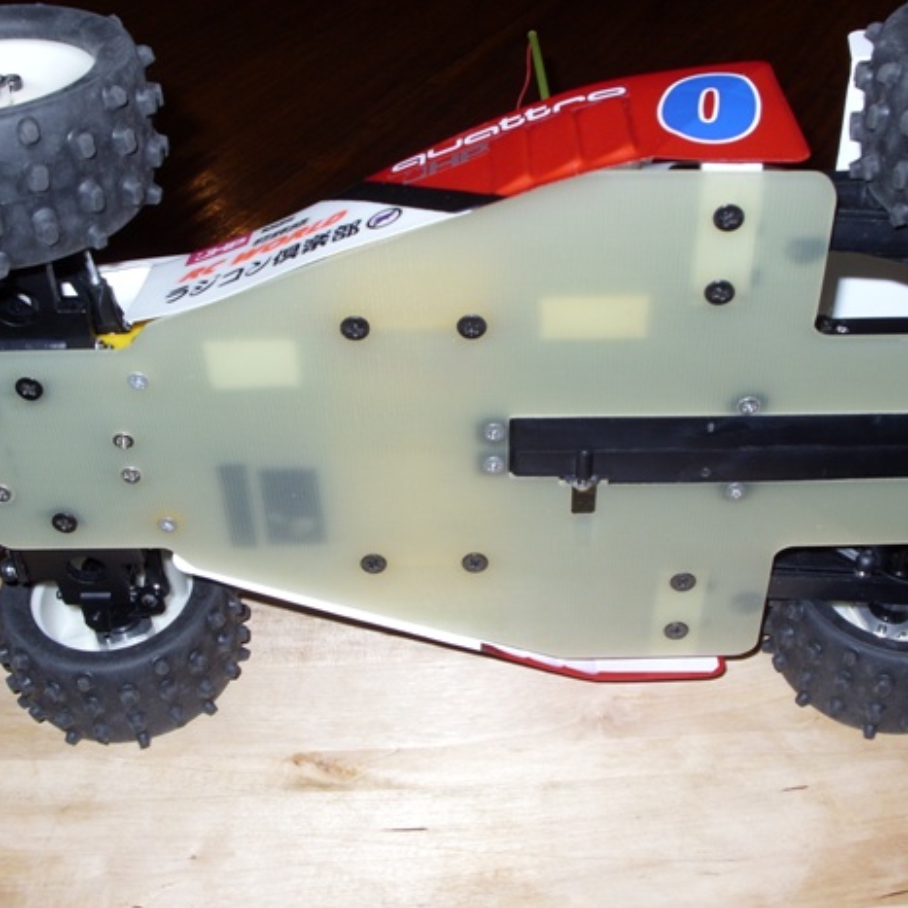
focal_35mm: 47
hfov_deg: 36.1
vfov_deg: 36.1
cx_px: 446
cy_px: 453
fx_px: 1395
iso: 50
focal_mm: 6.3
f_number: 4.9
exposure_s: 1/30
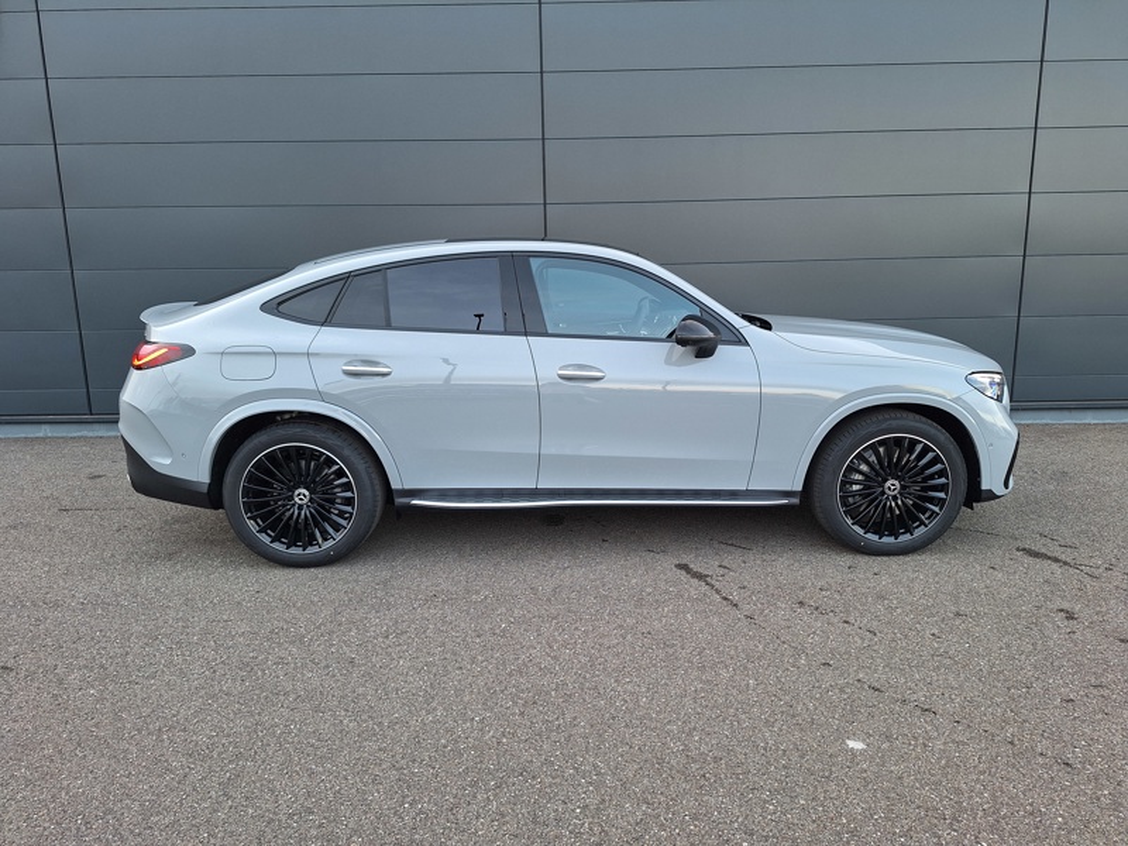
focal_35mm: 23
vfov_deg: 58.9
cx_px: 564
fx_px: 749
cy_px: 423
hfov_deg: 73.9
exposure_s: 1/50
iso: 80
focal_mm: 5.54
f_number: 1.8
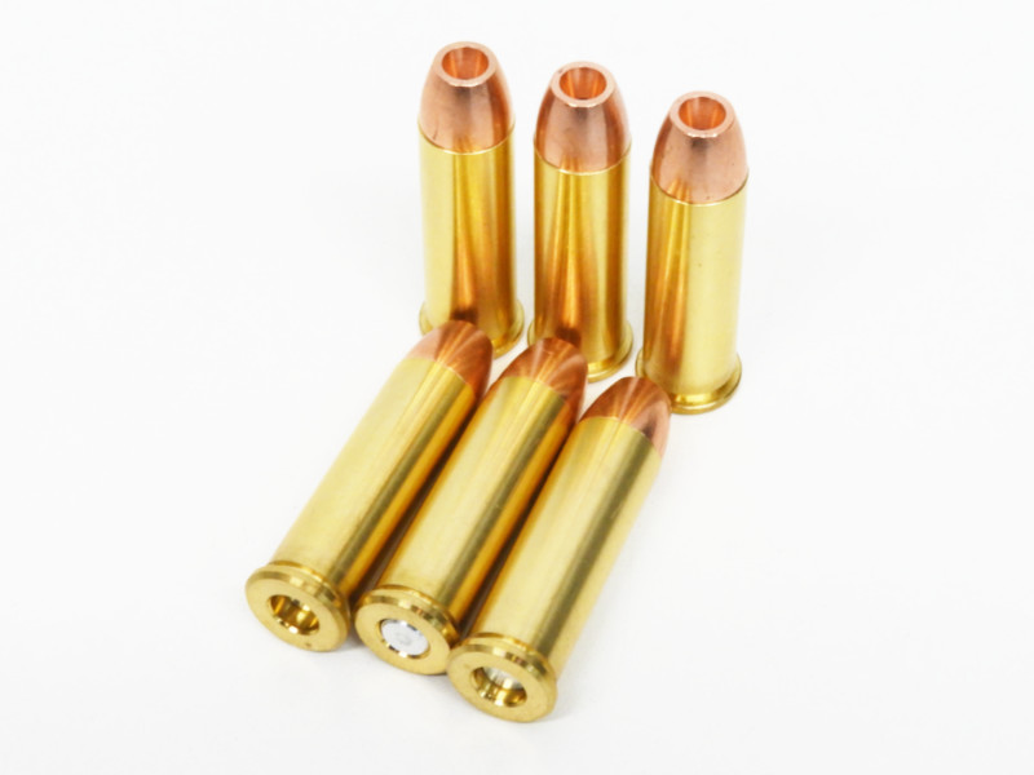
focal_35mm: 85
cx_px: 517
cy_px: 388
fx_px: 2539
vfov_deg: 17.4
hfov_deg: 23.0
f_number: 7.1
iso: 200
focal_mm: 15.2
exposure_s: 1/25
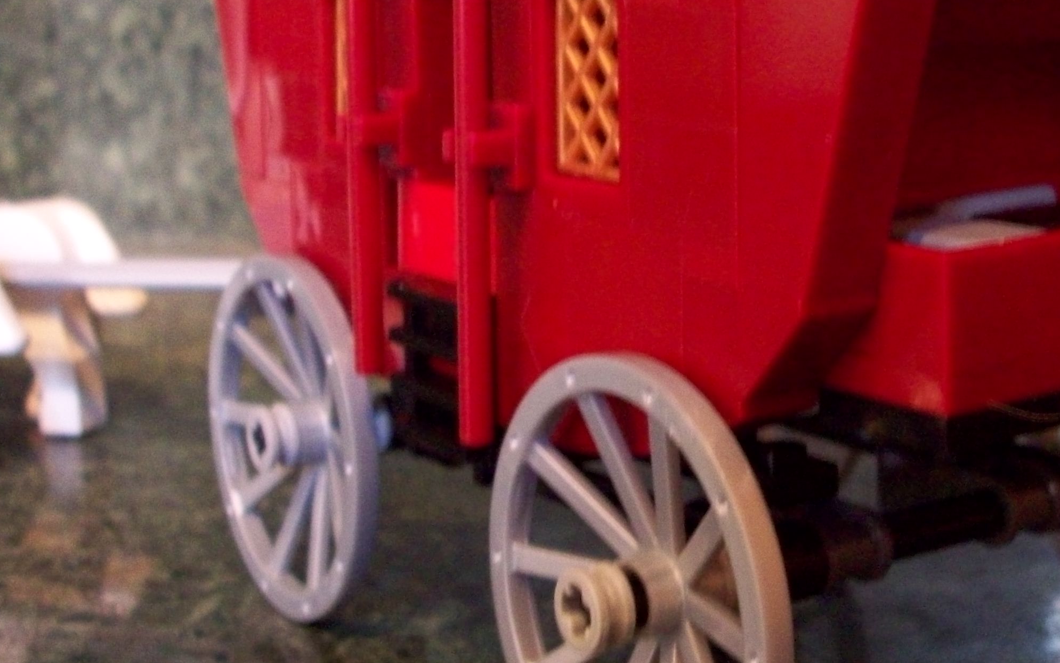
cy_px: 201
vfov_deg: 19.9
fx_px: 1878
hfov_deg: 31.2
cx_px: 746
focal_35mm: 65
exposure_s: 1/8
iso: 200
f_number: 2.8
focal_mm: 6.2
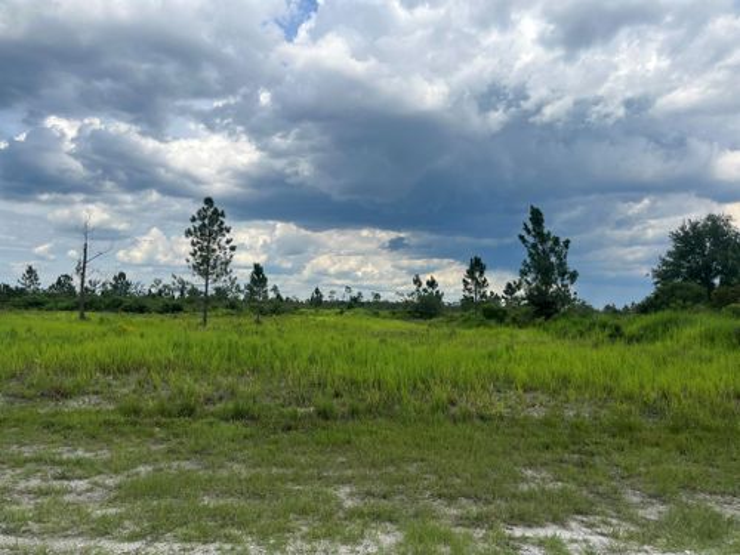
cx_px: 370
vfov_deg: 53.1
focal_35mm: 26
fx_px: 556
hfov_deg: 67.3
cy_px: 278
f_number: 1.6
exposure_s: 1/4149
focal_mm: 5.1
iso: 50
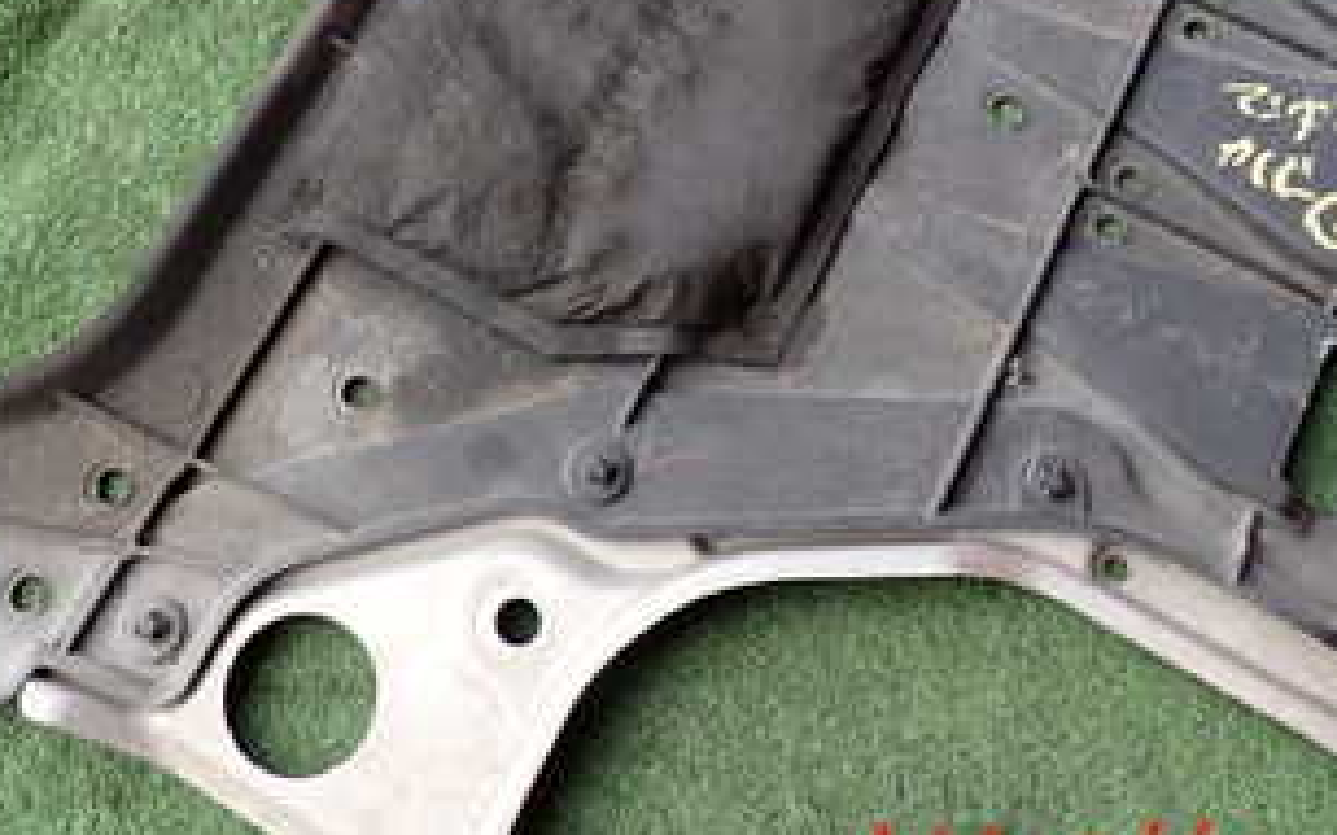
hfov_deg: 38.8
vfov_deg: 23.5
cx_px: 551
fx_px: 1894
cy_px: -61
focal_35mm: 52
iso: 100
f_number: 2.8
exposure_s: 1/250
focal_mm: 4.5
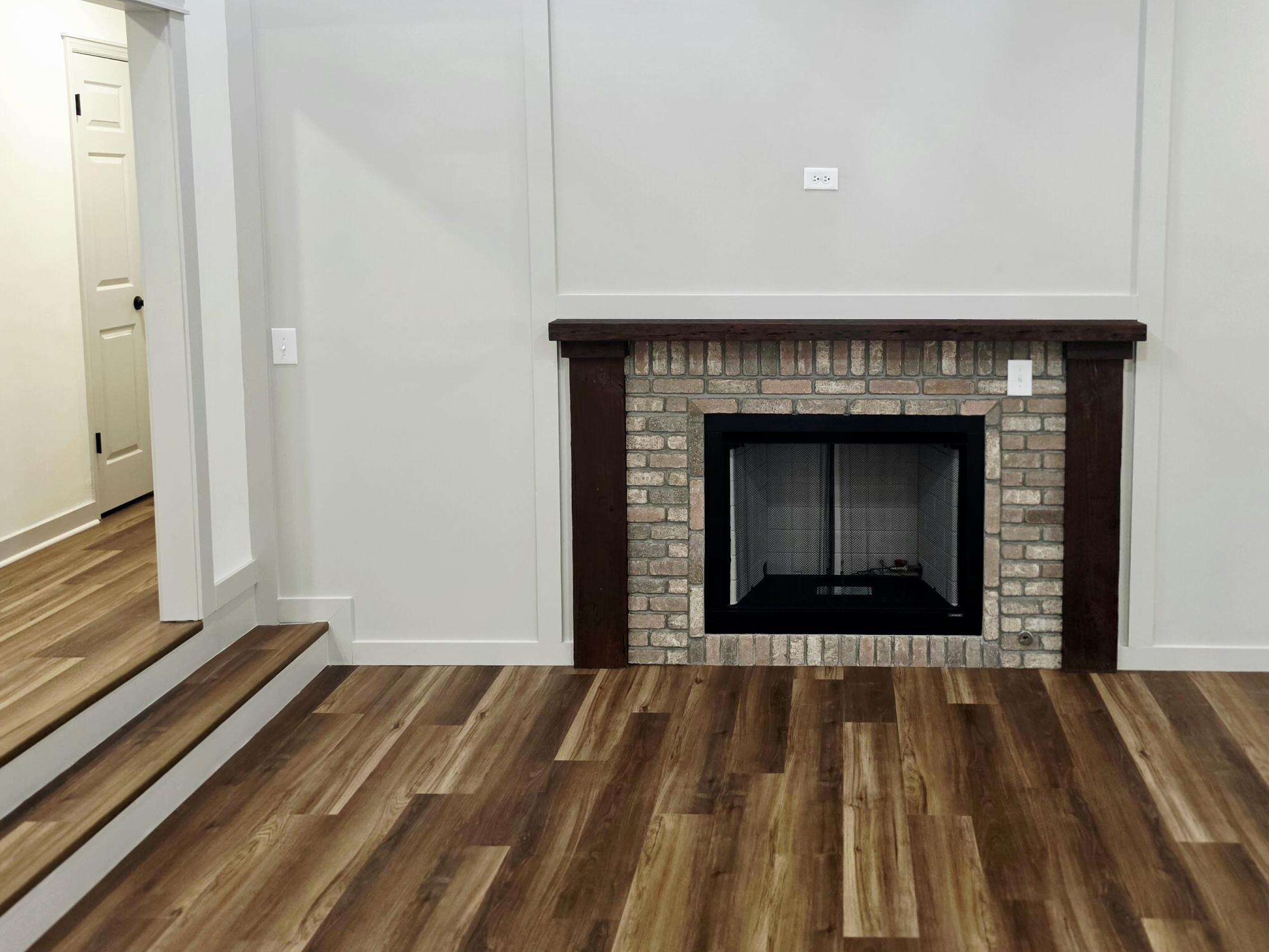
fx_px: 1246
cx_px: 812
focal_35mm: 34
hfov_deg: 53.2
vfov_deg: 41.4
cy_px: 340
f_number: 1.7
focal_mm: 6.3
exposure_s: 1/120
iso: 320
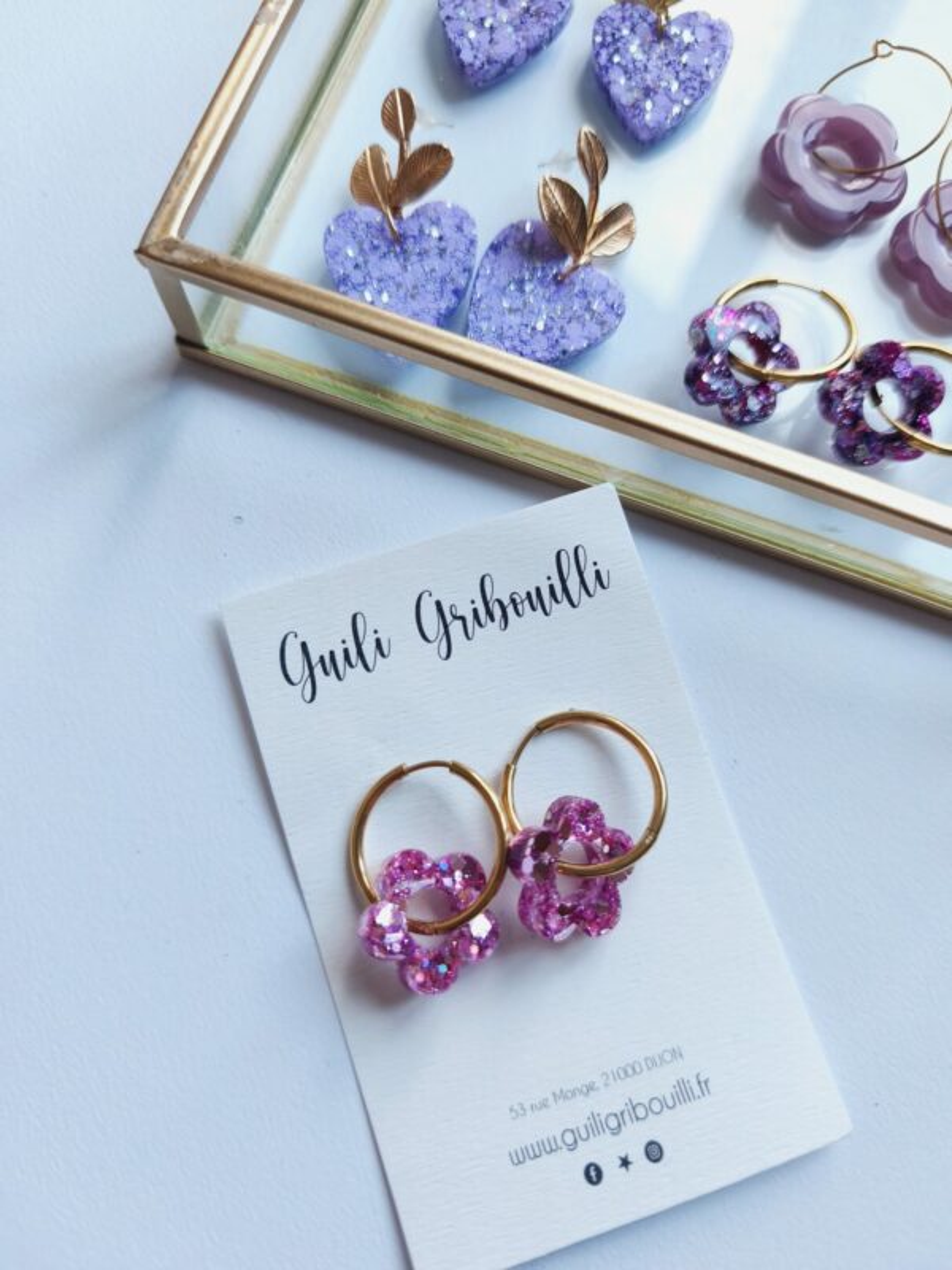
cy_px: 635
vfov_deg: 73.9
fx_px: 843
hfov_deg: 58.9
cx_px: 476
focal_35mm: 23
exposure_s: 1/50
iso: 500
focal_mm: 6.18
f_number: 1.65
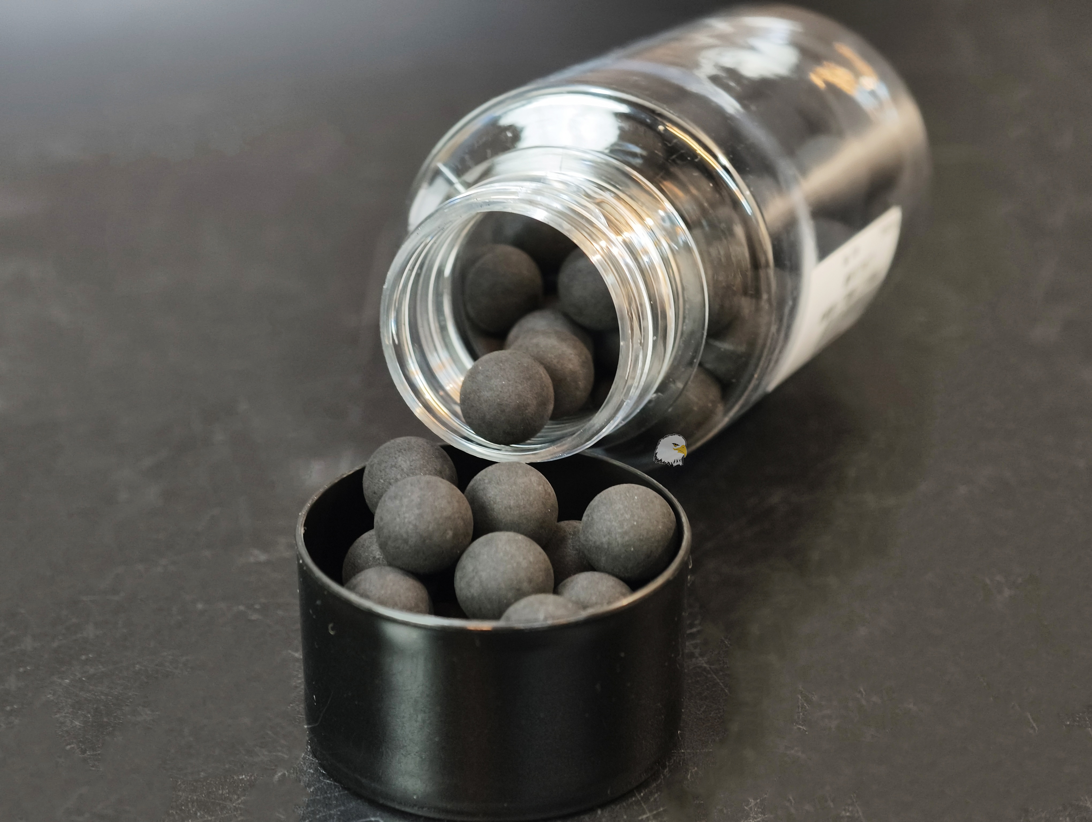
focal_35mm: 85
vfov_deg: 17.4
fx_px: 2685
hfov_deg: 23.0
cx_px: 546
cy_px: 411
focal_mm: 22.48
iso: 986
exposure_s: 1/10
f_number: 2.67
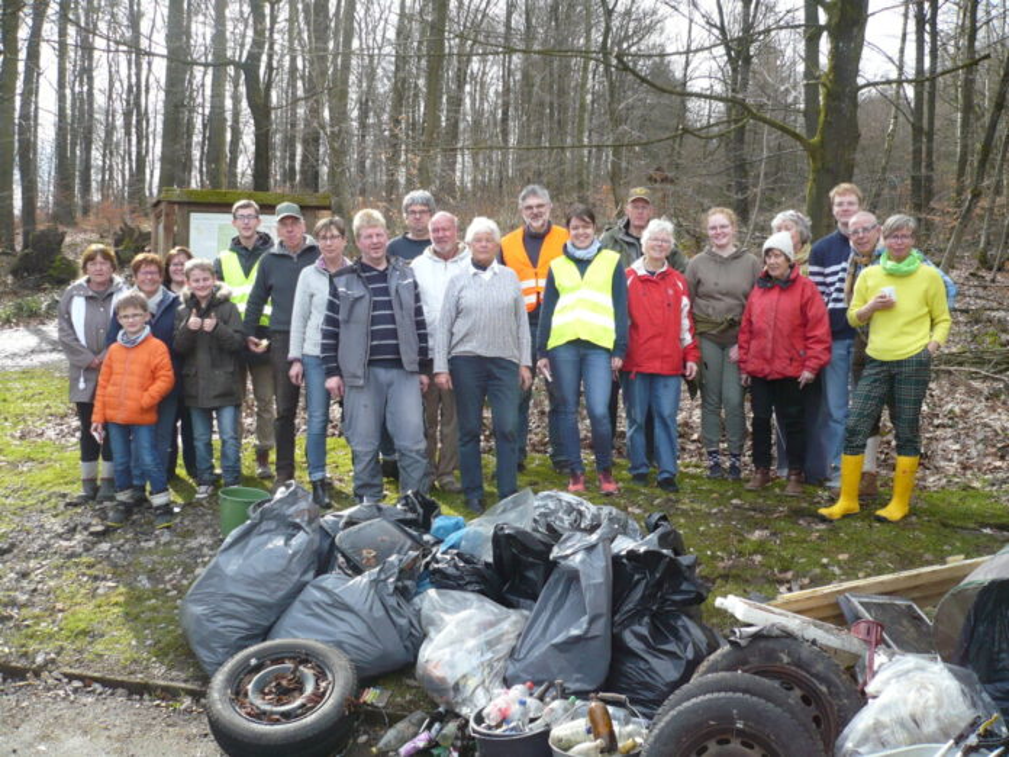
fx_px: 1020
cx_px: 504
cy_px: 378
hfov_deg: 52.6
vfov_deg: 40.7
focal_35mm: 35
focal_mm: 5.8
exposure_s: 1/250
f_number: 2.8
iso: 100
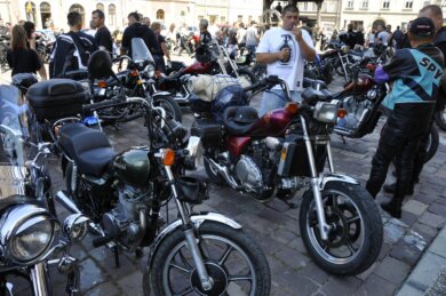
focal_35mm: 27
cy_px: 148
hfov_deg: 67.4
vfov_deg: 47.8
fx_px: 334
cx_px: 223
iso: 200
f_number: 9
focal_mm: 18
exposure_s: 1/80
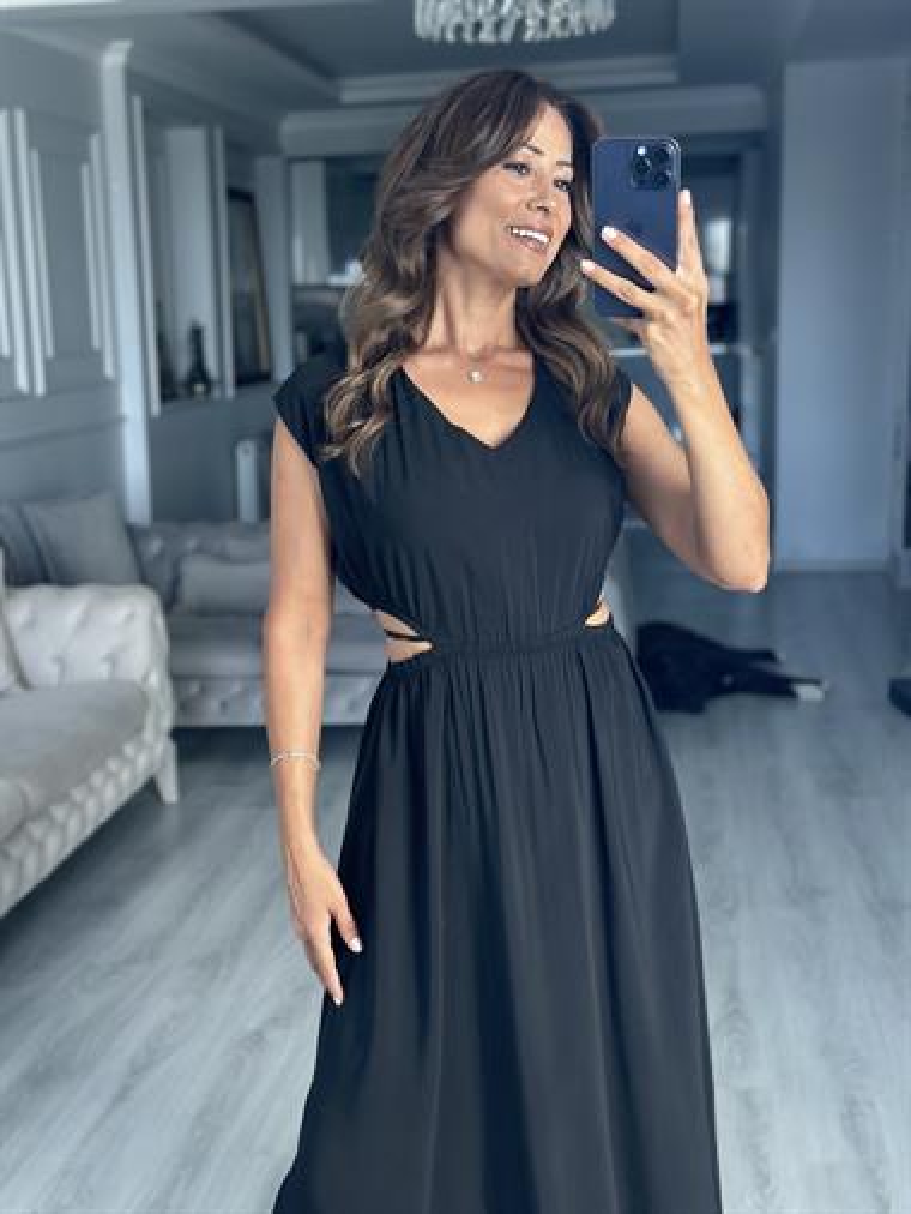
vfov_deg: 39.6
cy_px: 607
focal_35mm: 48
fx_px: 1683
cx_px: 456
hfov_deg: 30.3
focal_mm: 6.86
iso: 100
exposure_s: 1/122
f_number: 1.78
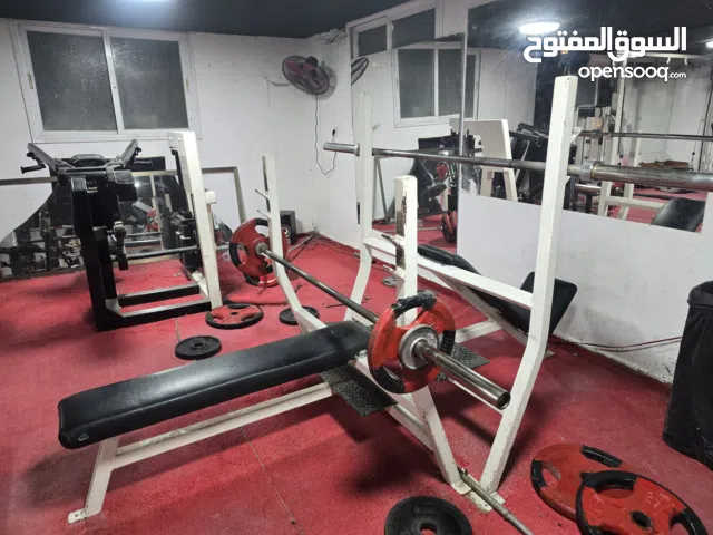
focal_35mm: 23
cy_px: 268
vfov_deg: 58.9
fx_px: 474
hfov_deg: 73.9
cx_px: 356
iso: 250
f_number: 1.7
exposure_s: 1/100
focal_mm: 6.3
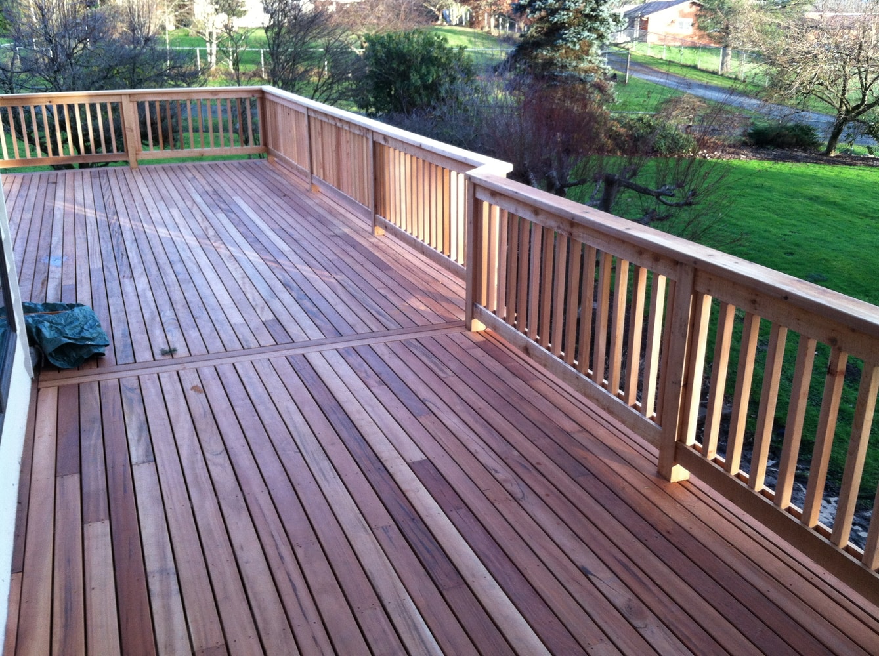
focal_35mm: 35
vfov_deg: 40.6
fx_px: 887
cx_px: 440
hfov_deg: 52.7
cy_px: 328
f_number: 2.8
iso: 125
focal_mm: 3.85
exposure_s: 1/120
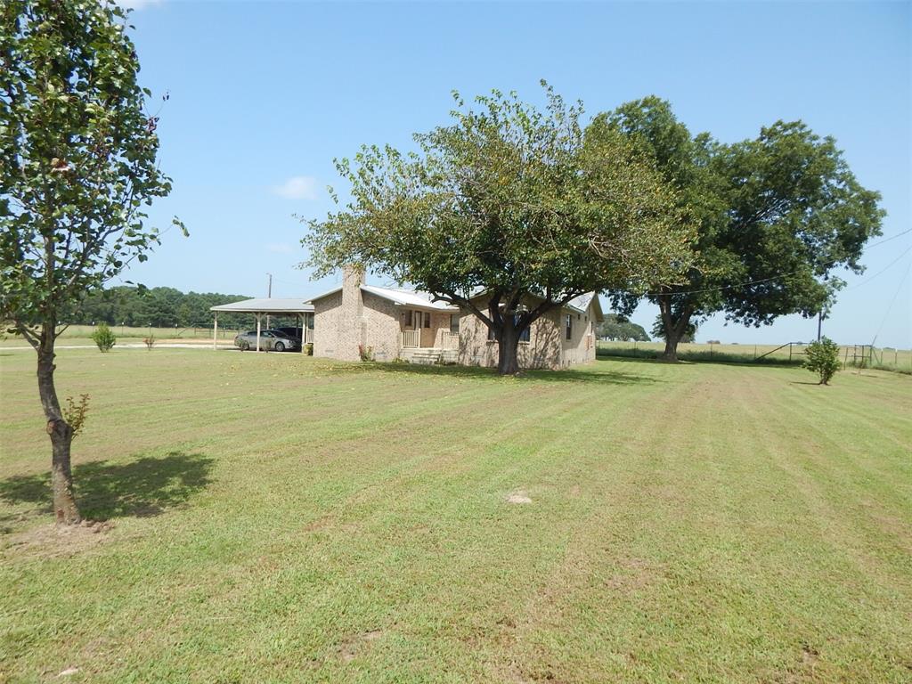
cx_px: 456
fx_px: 580
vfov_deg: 61.1
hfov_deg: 76.4
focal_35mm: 22
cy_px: 342
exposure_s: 1/1250
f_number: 3
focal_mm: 4
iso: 125
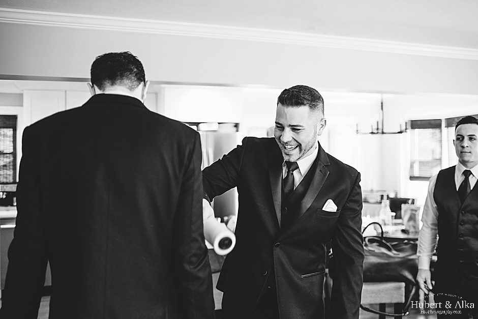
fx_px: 465
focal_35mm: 35
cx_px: 239
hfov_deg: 54.4
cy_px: 160
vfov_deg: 37.9
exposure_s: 1/200
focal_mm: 35
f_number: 1.8
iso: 500
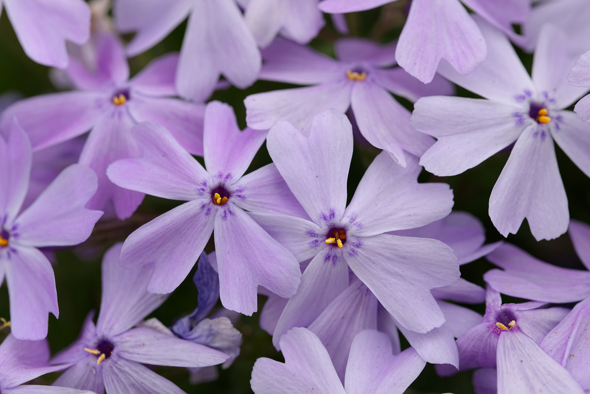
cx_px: 295
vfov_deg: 11.4
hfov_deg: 17.1
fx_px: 1967
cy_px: 197
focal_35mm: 120
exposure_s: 1/240
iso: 400
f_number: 8
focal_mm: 80
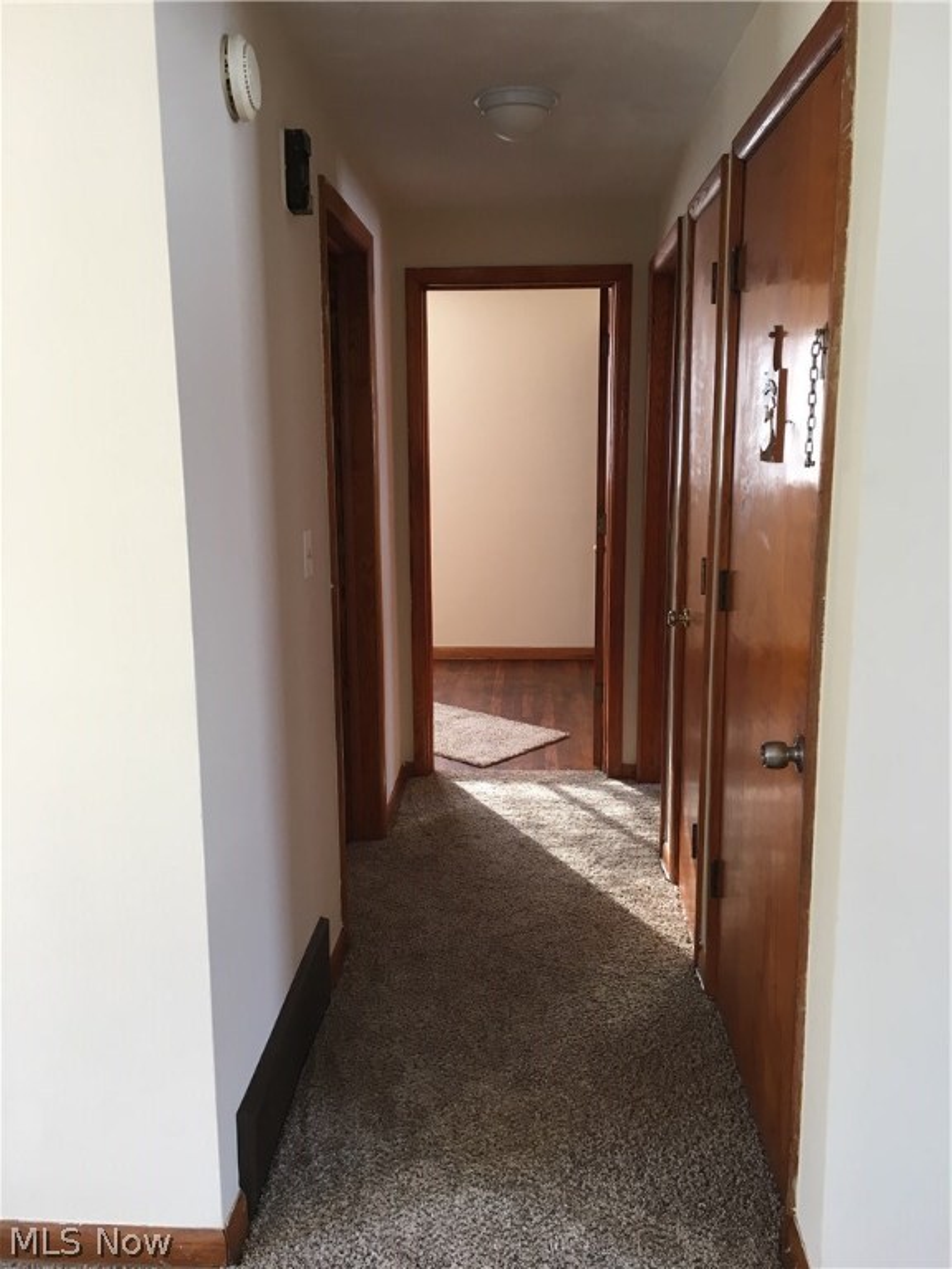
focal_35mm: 29
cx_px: 476
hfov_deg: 48.2
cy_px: 634
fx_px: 1063
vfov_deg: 61.7
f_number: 2.2
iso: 50
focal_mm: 4.15
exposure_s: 1/30
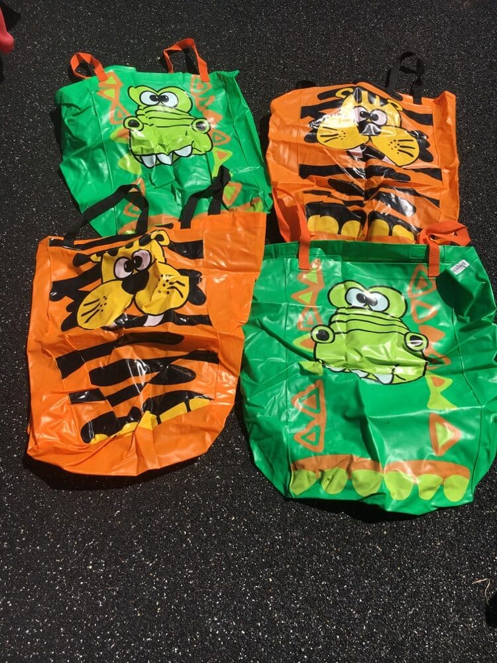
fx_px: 555
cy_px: 332
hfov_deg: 48.2
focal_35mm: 29
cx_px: 248
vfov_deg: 61.7
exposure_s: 1/2653
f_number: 2.2
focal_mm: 4.15
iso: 25
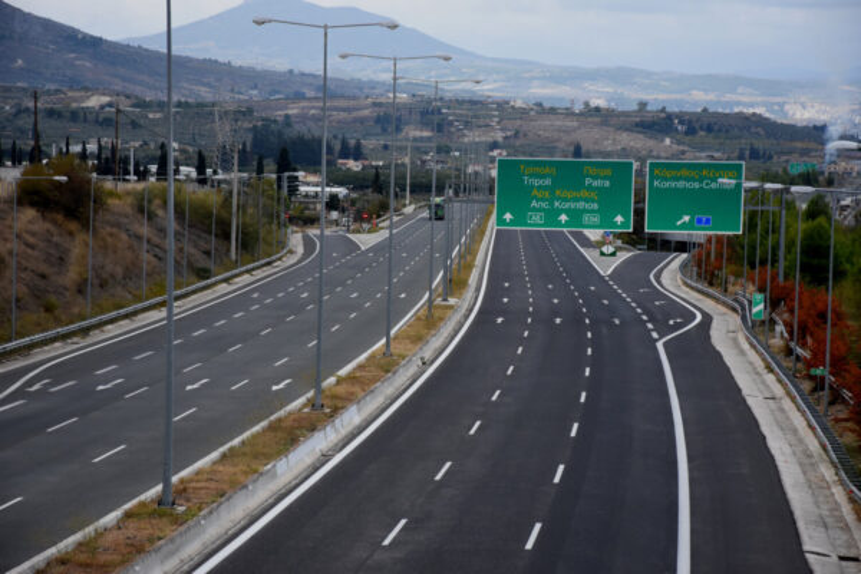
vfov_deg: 9.6
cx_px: 430
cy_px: 287
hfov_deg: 14.4
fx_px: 3408
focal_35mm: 142
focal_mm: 95
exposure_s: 1/1000
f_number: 8
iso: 1000
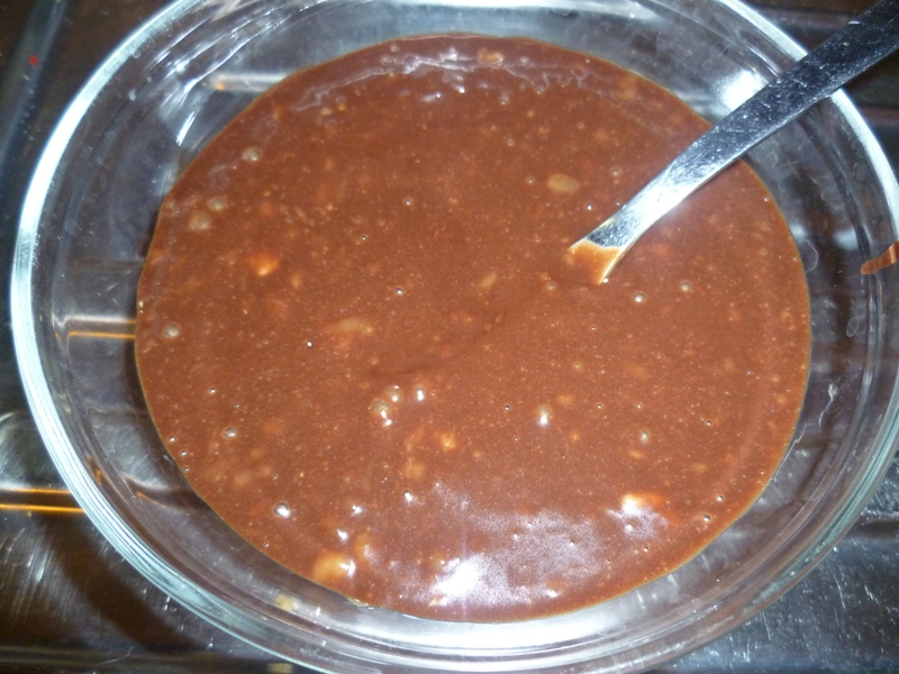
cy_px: 337
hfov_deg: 63.4
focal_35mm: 28
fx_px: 727
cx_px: 450
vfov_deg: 49.7
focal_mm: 5
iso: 250
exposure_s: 1/30
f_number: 2.8
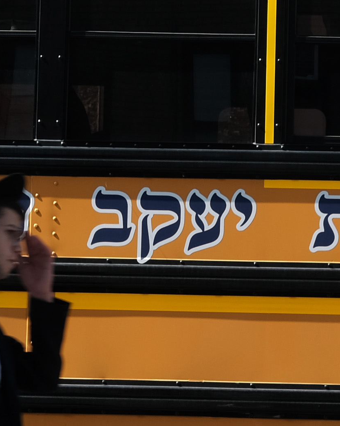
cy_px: 384
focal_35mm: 146
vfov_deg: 13.1
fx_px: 1837
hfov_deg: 10.6
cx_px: 190
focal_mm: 17.6
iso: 160
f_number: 8
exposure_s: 1/120
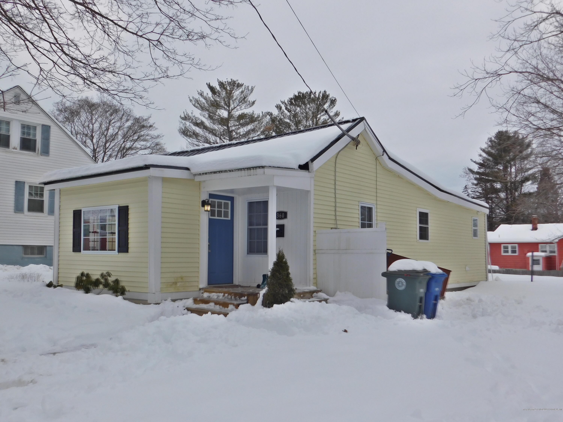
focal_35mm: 30
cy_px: 211
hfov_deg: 60.0
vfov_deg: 46.8
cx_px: 282
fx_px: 488
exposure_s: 1/800
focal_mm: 5.3
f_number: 3.2
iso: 125
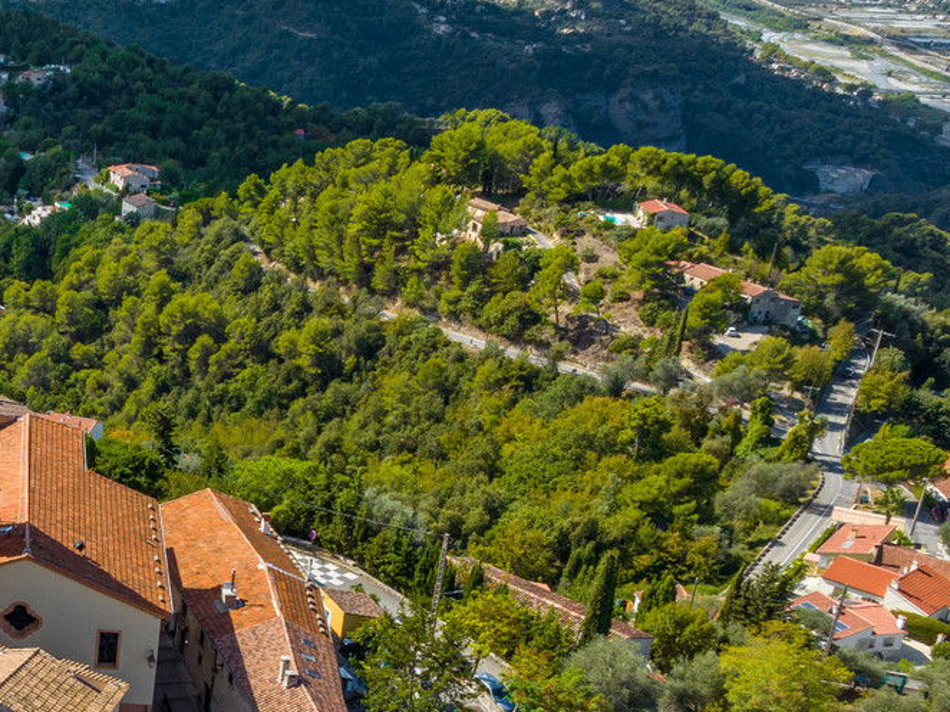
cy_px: 545
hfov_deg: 28.8
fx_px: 1591
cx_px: -188
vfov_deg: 24.9
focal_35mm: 58
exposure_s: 1/160
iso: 100
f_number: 10
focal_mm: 12.3
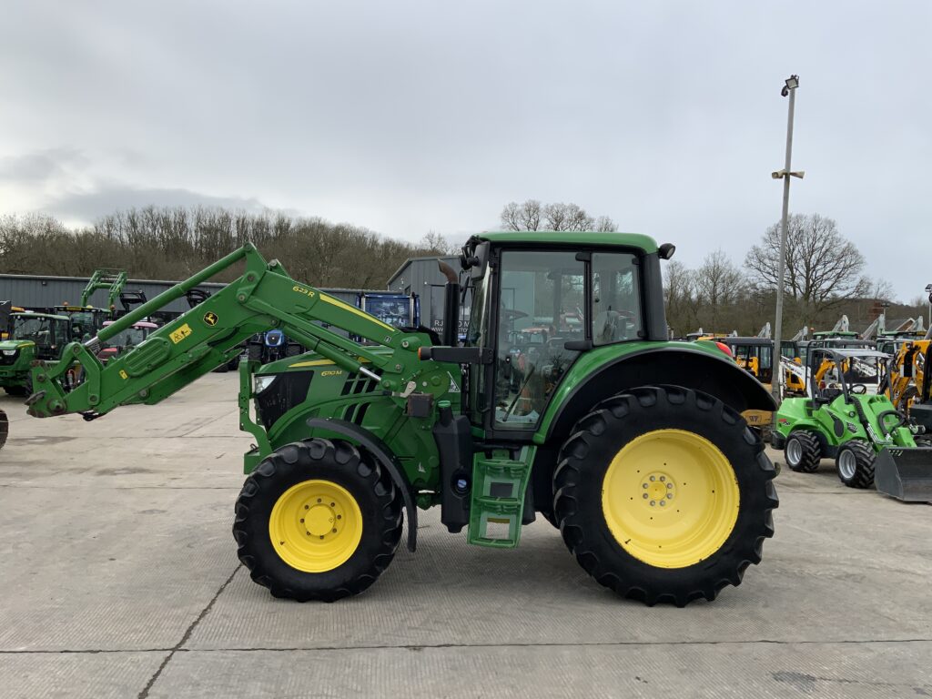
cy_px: 350
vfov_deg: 48.2
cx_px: 466
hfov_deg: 61.7
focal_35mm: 29
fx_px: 781
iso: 16
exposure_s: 1/1279
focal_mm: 3
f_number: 1.8
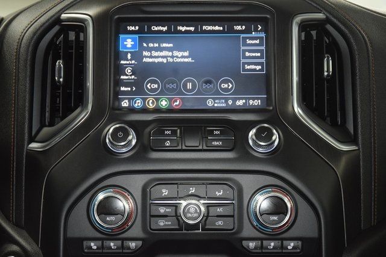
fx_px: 772
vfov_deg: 18.9
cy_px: 128
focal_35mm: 72
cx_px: 193
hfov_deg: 28.1
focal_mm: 48
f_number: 4.5
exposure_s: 1/50
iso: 2500
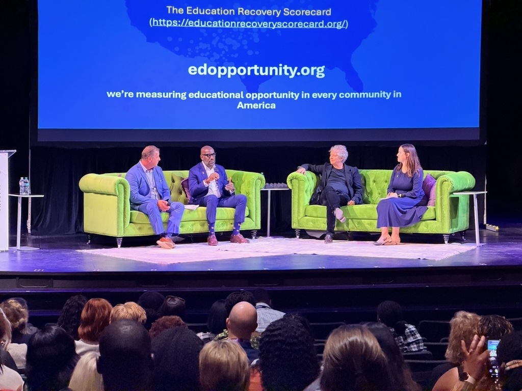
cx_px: 261
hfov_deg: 19.6
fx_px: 1508
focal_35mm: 100
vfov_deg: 14.8
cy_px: 196
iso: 800
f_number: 2.8
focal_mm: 16.89
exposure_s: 1/40
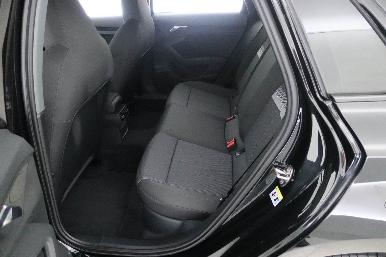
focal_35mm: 24
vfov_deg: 53.1
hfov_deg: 73.7
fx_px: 257
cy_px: 128
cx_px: 193
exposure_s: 1/80
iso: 6400
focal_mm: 9.4
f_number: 1.8
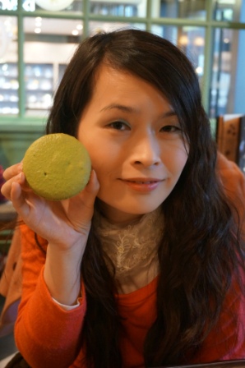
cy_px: 184
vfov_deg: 42.4
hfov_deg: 28.9
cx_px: 122
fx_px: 475
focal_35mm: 46
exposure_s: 1/80
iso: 3200
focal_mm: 31
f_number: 5
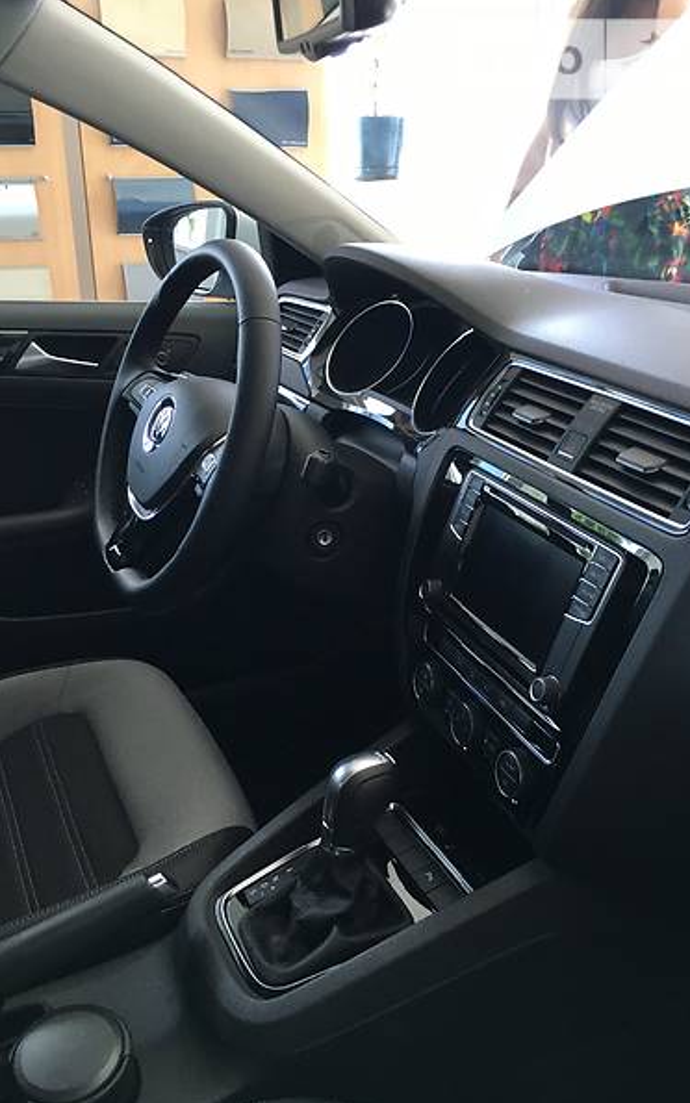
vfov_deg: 61.2
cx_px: 326
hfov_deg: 40.6
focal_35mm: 31
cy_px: 554
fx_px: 932
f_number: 2.2
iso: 50
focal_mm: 4.2
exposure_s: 1/33
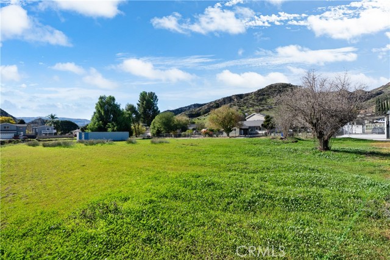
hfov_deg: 96.7
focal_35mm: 16
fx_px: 173
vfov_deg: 73.8
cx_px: 195
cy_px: 130
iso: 250
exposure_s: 1/400
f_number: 9
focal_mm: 16
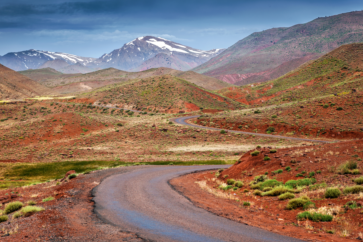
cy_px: 122
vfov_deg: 17.9
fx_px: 766
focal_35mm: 76
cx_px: 179
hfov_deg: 26.7
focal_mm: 70
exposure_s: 1/250
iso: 200
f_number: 8
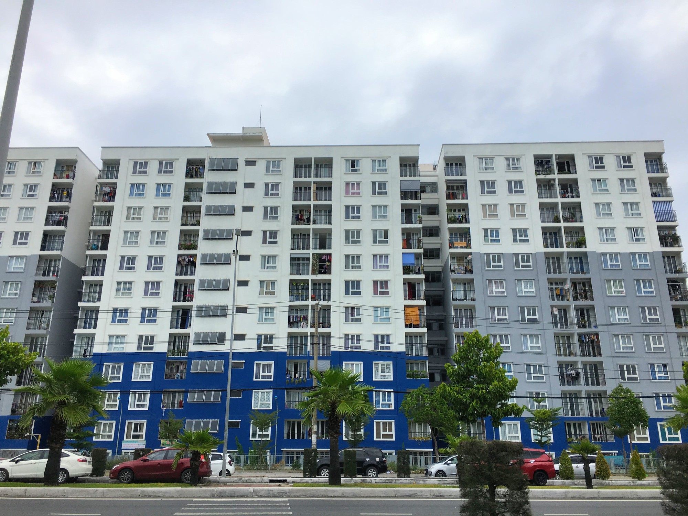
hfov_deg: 61.7
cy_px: 258
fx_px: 576
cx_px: 344
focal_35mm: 29
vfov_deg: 48.2
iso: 25
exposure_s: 1/1672
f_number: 2.2
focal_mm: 4.15
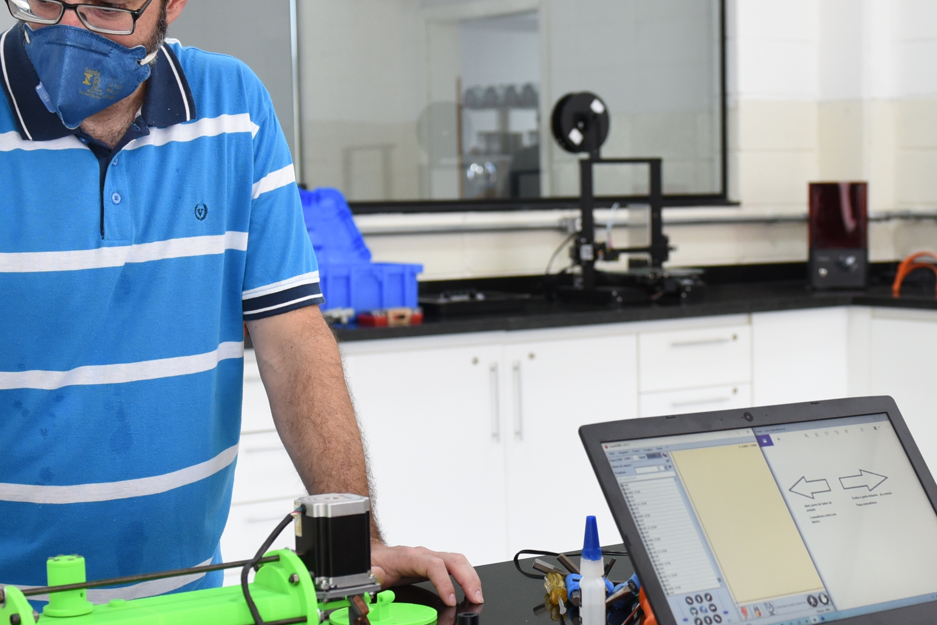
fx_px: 2057
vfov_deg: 17.3
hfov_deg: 25.5
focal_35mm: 79
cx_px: 619
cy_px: 394
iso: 1000
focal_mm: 32
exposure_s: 1/125
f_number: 3.5
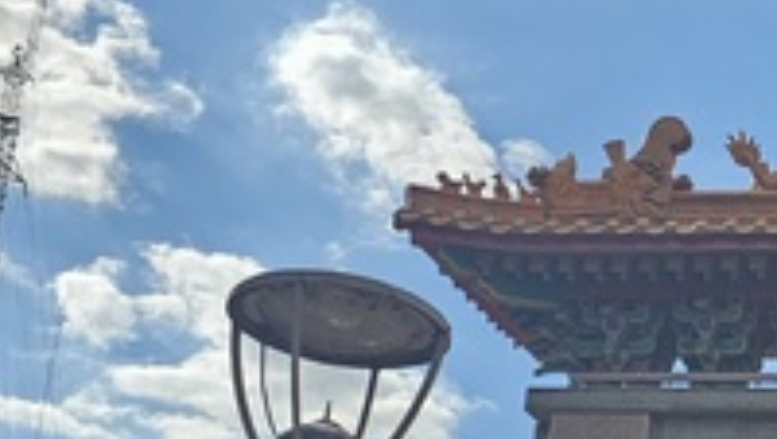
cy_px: 583
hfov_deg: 18.0
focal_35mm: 100
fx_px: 2062
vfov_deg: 11.8
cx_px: 1298
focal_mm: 6.3
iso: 10
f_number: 1.7
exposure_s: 1/1321
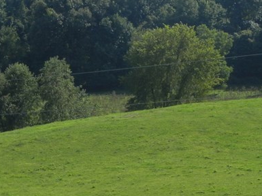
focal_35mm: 205
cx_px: 106
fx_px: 1550
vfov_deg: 7.2
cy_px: 120
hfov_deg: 9.7
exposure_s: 1/863
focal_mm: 13.9
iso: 160
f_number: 4.3
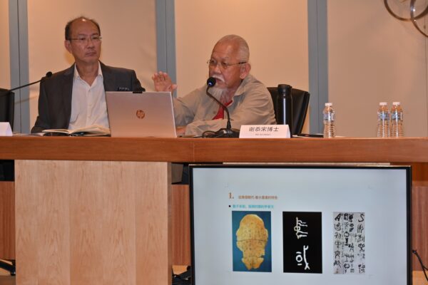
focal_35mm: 125
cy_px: 142
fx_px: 1486
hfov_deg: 16.4
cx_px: 214
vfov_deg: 11.0
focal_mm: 125
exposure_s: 1/60
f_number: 8
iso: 500
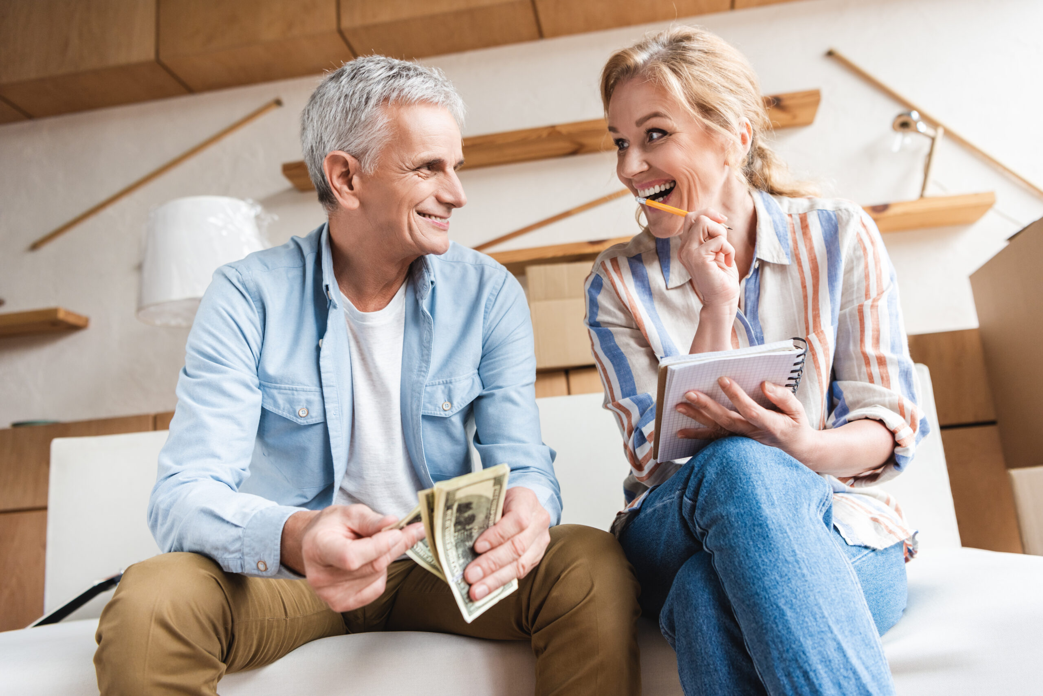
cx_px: 522
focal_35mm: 32
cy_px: 348
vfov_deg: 41.2
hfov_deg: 58.7
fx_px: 927
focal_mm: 32
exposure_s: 1/200
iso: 250
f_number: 3.5
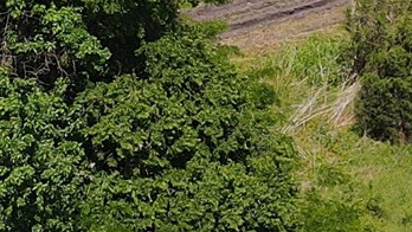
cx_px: 224
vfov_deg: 7.8
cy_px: -15
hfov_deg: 14.0
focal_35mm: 154
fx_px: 1683
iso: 110
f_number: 2.8
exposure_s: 1/640
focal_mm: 4.5
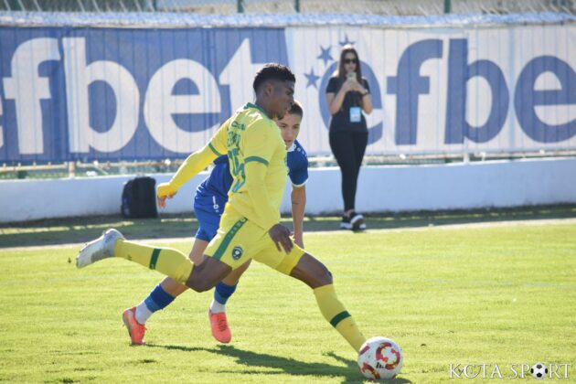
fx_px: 4680
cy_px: 192
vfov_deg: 4.7
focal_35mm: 292
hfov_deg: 7.0
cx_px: 288
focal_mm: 195
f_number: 5
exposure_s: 1/800
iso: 400
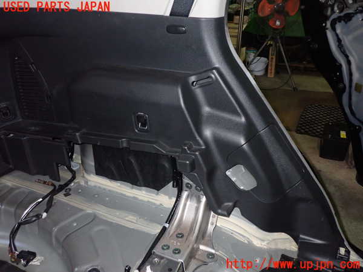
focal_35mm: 30
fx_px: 315
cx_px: 182
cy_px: 136
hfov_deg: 60.0
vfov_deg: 46.8
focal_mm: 5.4
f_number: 6.3
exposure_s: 1/30
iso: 800
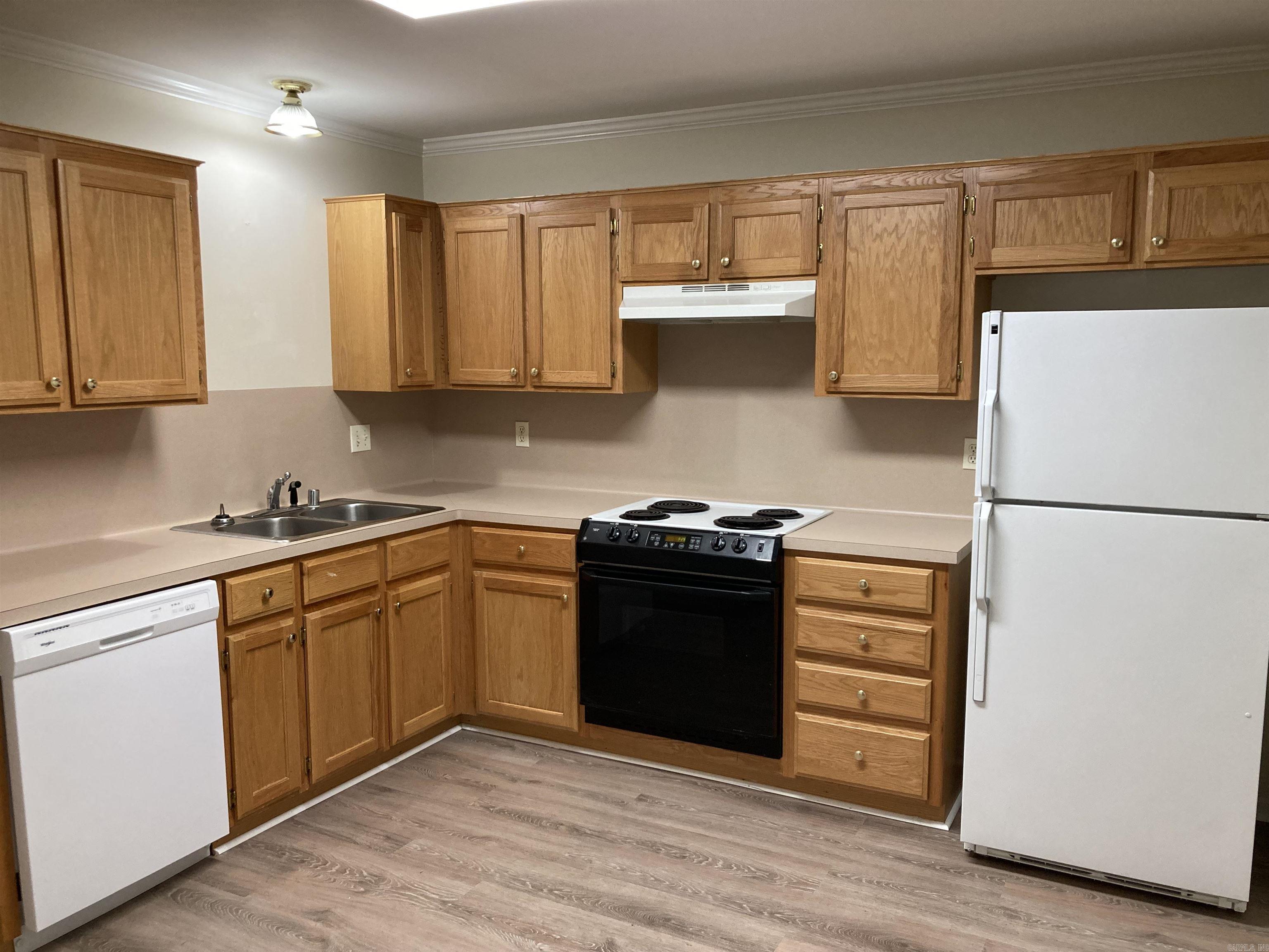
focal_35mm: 28
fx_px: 1026
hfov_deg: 63.4
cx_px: 634
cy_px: 476
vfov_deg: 49.7
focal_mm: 3.99
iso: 100
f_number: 1.8
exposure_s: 1/60
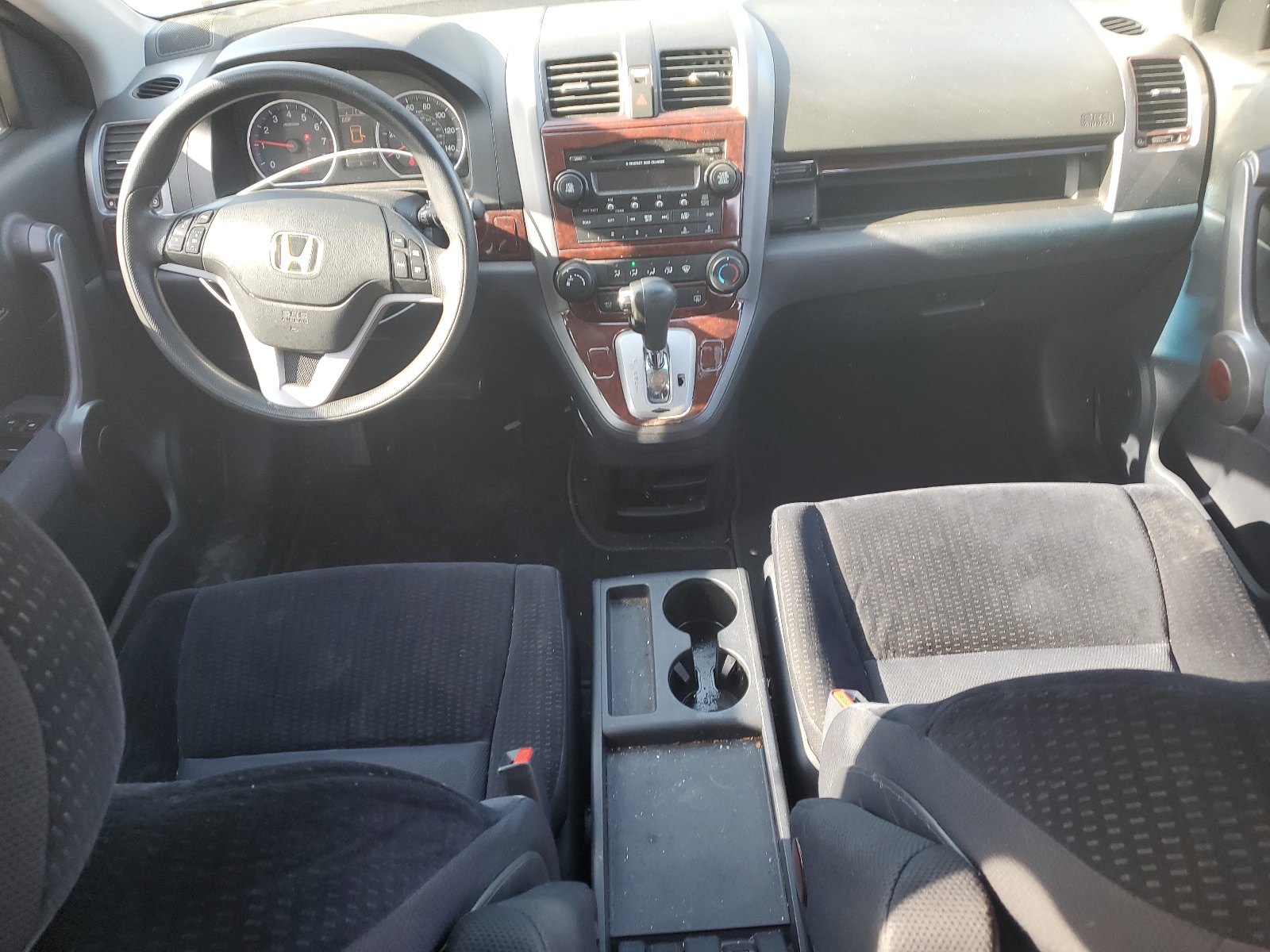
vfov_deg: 53.1
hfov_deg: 67.3
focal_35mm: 26
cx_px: 635
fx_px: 954
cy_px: 476
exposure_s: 1/60.2
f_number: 1.5
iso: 57
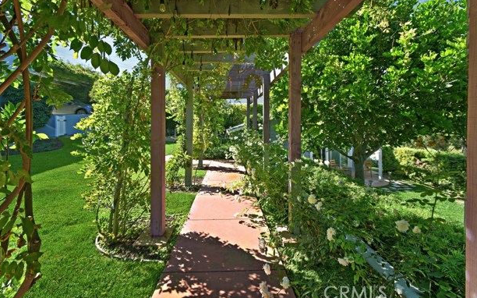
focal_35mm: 16
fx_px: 208
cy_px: 138
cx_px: 232
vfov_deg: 71.1
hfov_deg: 97.8
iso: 250
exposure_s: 1/15
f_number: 10
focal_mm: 10
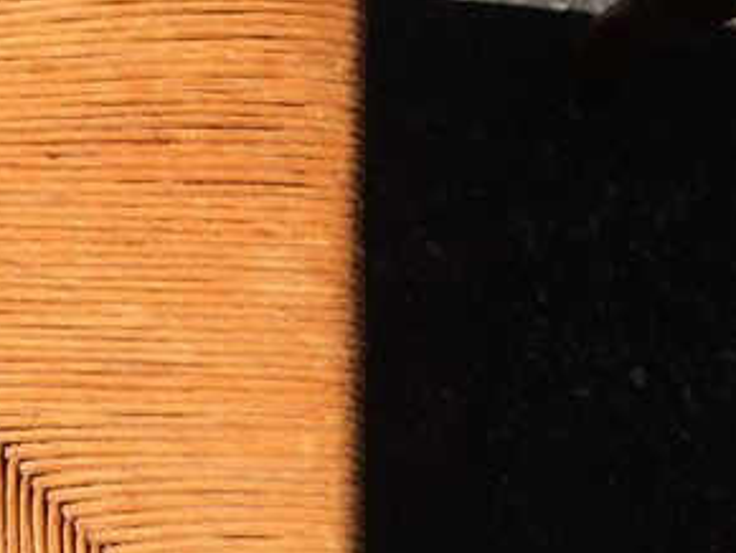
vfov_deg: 15.9
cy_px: 164
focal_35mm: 93
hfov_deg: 19.0
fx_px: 1979
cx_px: -299
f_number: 2.2
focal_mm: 4.12
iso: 40
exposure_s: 1/1953
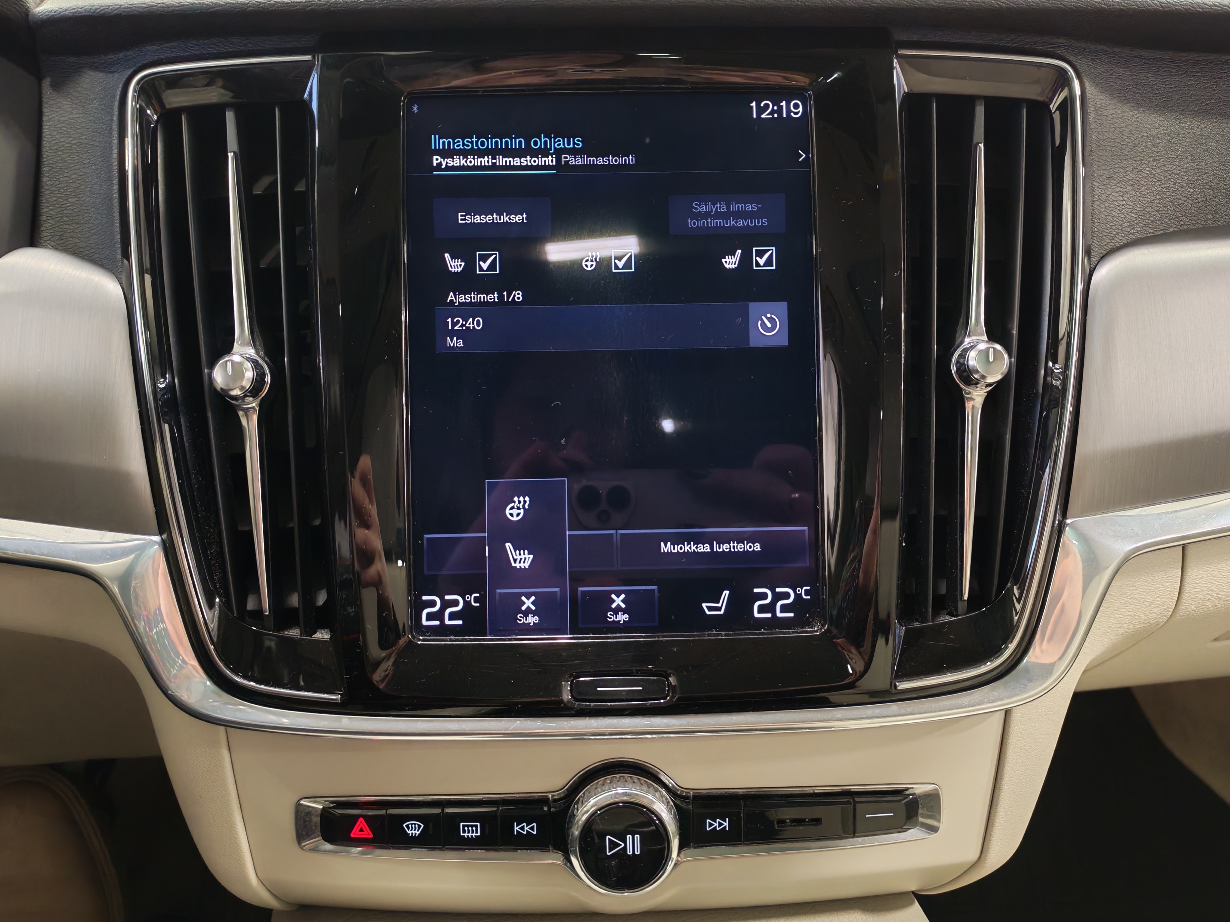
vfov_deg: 46.8
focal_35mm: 30
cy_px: 461
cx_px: 615
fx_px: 1066
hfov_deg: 60.0
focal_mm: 6.12
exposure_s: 1/33.3
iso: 1897
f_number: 1.9
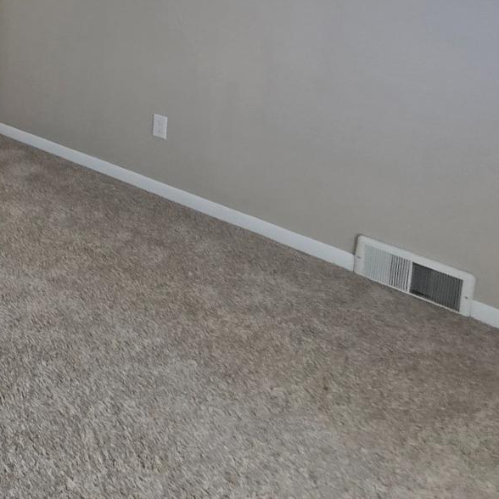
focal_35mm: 40
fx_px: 652
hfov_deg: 31.1
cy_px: -15
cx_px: -171
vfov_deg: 36.9
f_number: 2.2
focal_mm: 2.2
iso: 125
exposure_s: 1/60.2
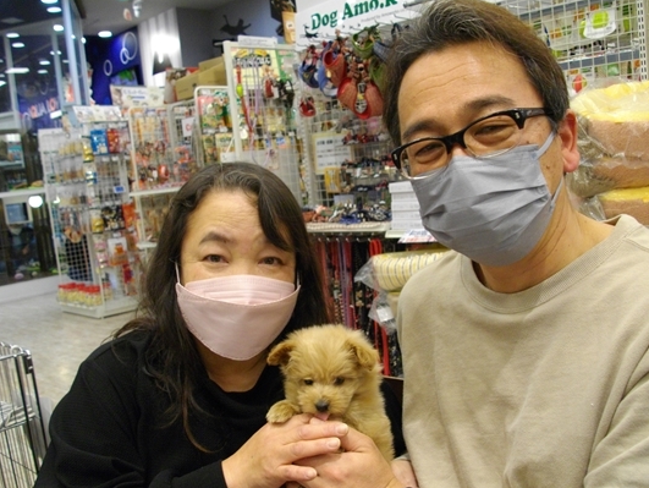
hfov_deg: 52.6
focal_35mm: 35
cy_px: 269
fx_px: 657
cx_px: 320
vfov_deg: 40.7
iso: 200
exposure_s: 1/50
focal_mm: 5.7
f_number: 2.9
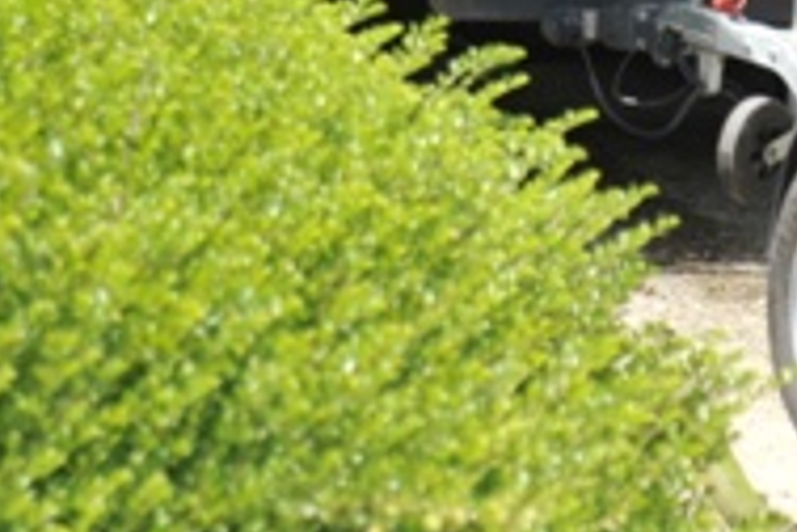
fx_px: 5269
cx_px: 1067
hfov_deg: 8.5
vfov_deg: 5.7
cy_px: -336
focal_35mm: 238
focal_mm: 44
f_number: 4.2
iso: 640
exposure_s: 1/2500
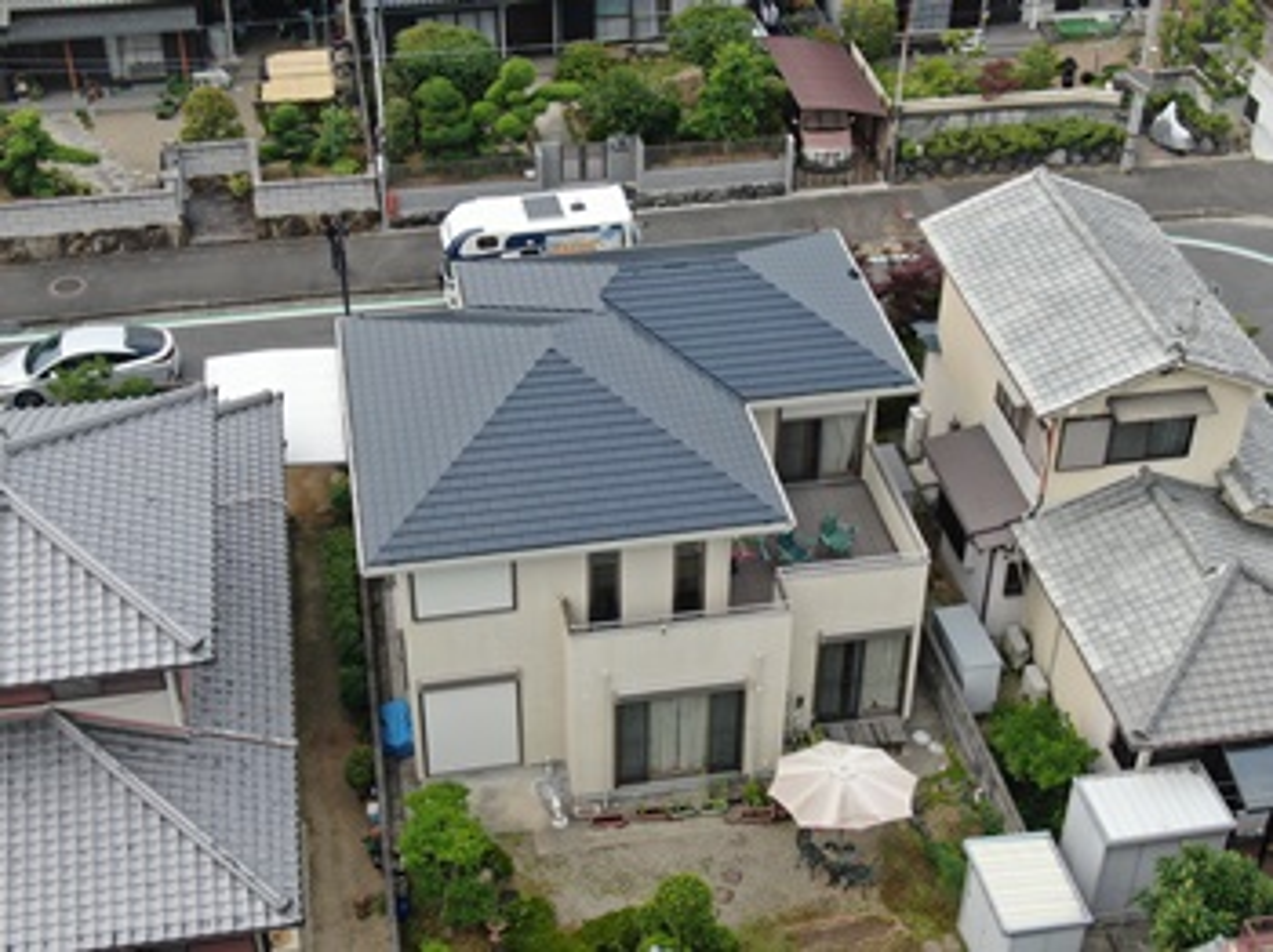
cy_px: 476
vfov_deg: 30.2
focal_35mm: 48
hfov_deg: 39.7
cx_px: 636
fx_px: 1764
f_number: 3.8
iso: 100
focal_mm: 8.6
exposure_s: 1/240
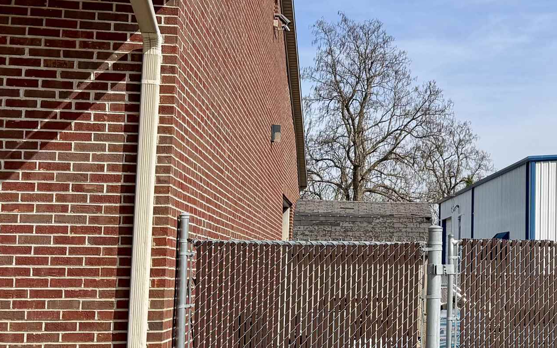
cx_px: 571
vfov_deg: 21.0
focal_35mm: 62
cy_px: 182
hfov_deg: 30.4
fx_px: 941
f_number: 1.78
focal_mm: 6.76
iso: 80
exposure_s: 1/4975
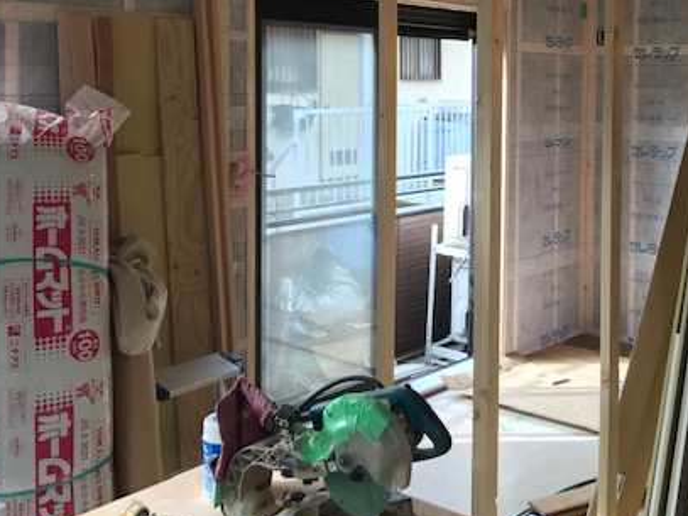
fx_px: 874
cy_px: 134
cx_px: 519
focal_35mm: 44
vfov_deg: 32.3
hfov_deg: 41.6
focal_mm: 3.99
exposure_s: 1/100
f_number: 1.8
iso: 25
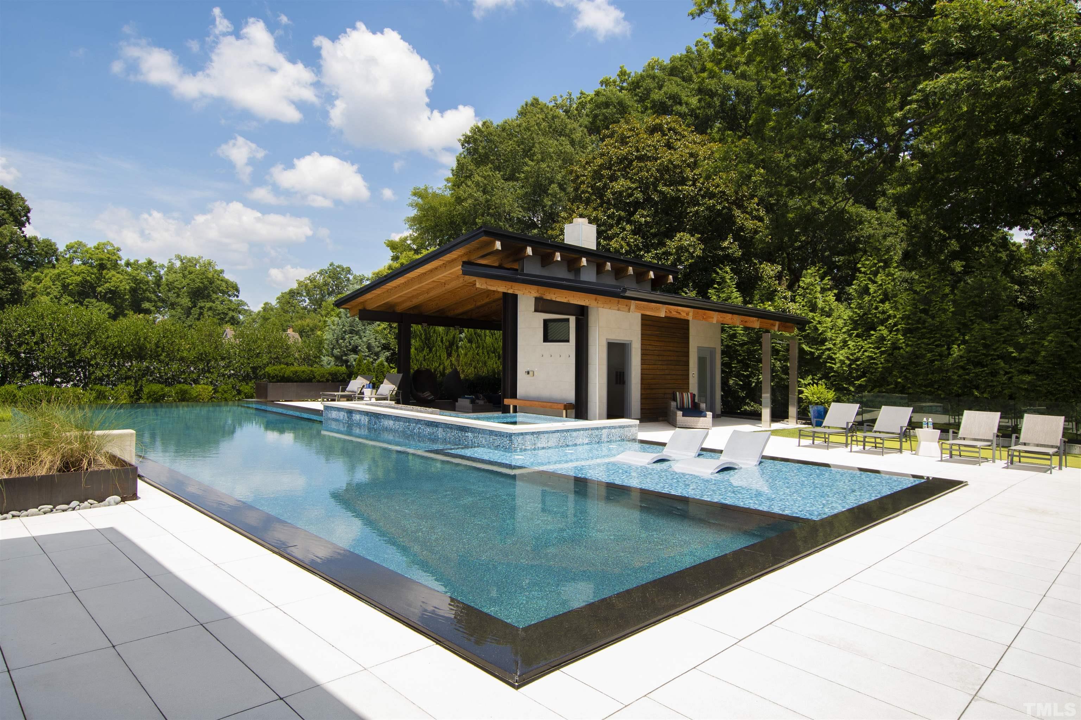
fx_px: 631
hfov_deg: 81.2
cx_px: 540
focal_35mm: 21
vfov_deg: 59.5
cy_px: 360
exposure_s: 1/100
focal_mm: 14
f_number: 8
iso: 100
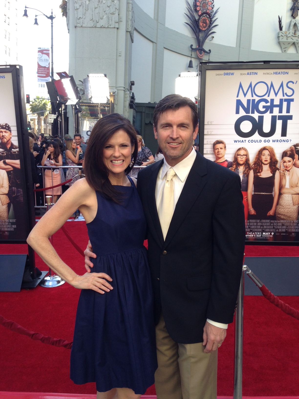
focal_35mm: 33
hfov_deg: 42.9
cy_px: 200
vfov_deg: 55.4
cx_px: 150
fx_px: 380
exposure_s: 1/136
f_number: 2.4
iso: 50
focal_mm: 4.12
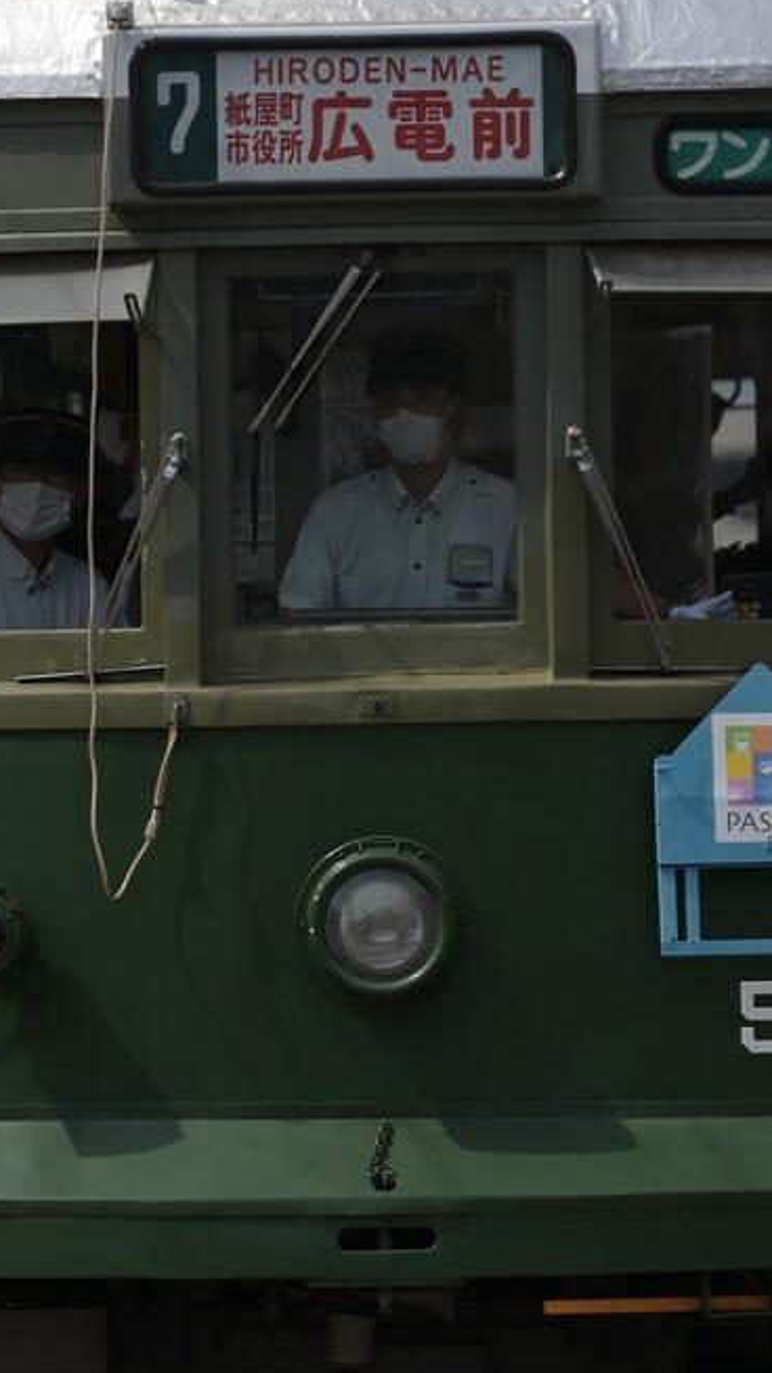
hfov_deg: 2.9
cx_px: 376
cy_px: 258
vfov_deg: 5.2
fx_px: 15189
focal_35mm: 417
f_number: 2.8
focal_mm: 175
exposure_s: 1/2000
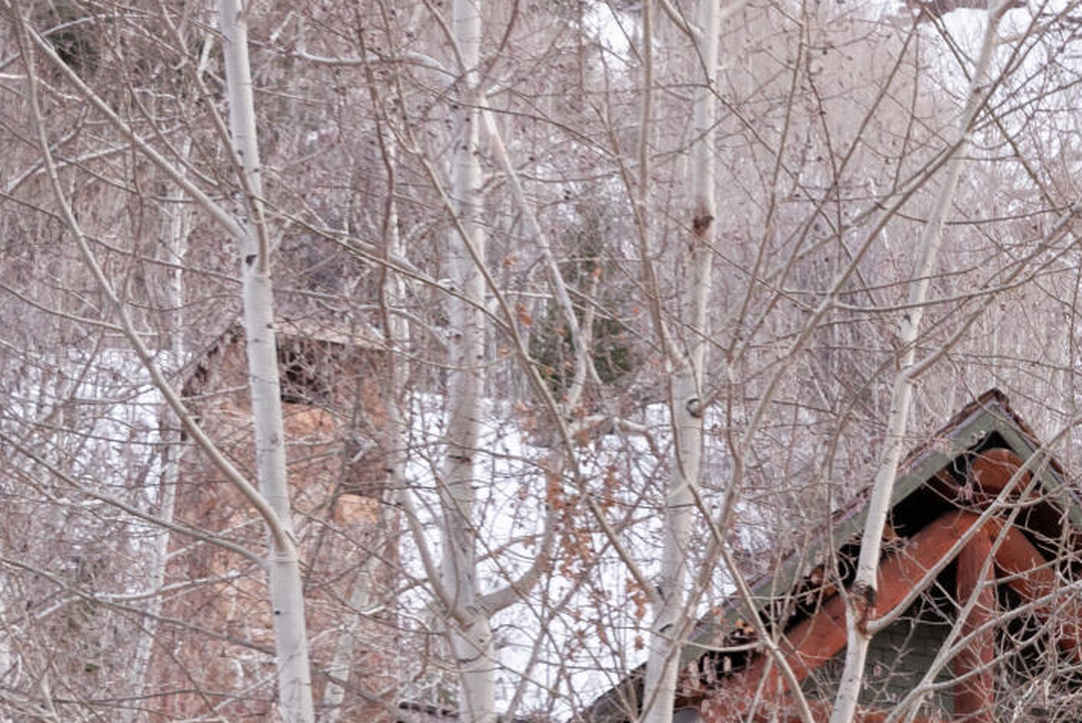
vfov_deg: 10.1
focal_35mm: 135
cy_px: 801
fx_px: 4060
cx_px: 1846
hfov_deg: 13.8
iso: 800
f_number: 6.3
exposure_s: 1
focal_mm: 32
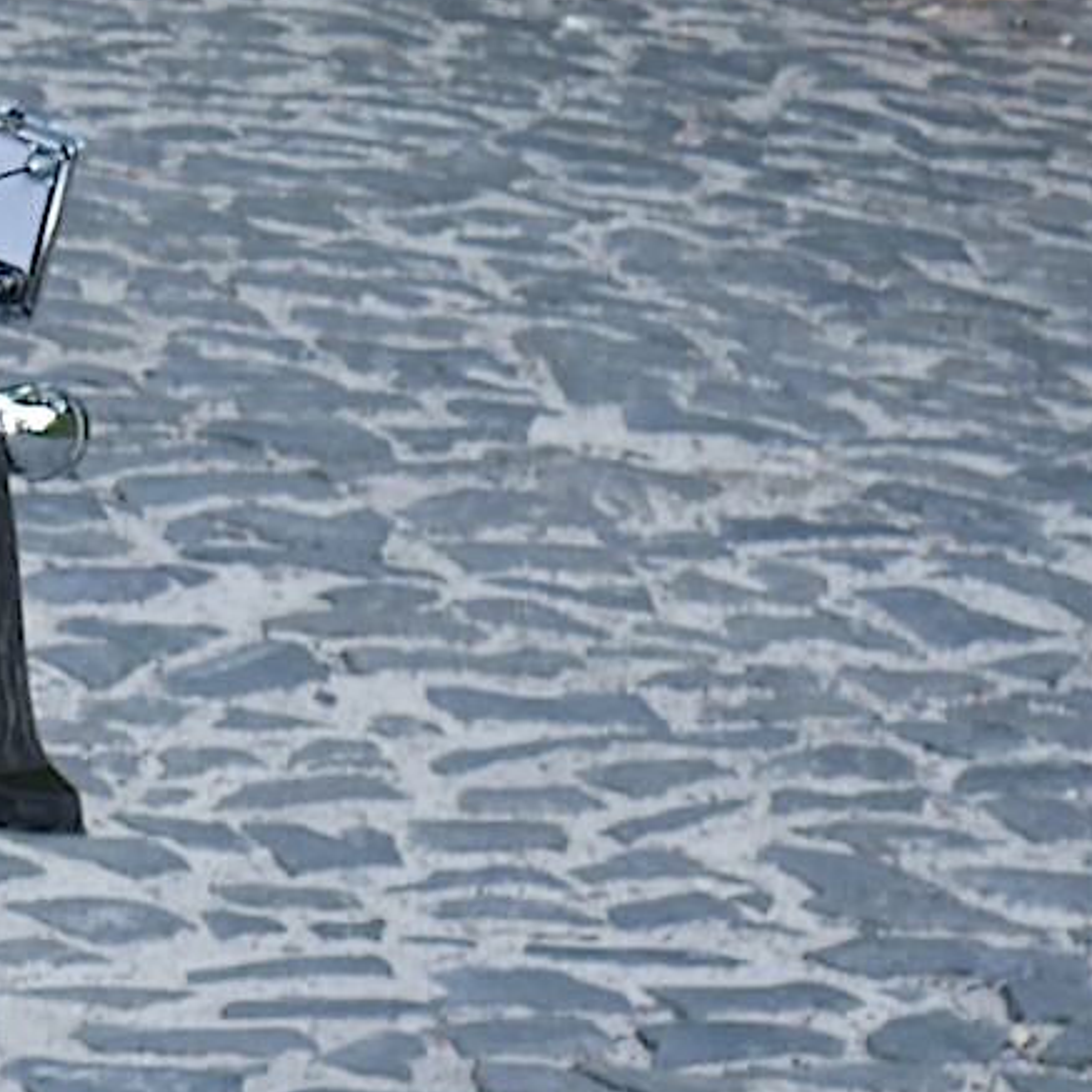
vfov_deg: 9.5
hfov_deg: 8.5
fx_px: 6567
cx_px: -1732
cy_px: 1010
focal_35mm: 184
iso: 400
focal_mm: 20
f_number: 4.5
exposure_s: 1/10
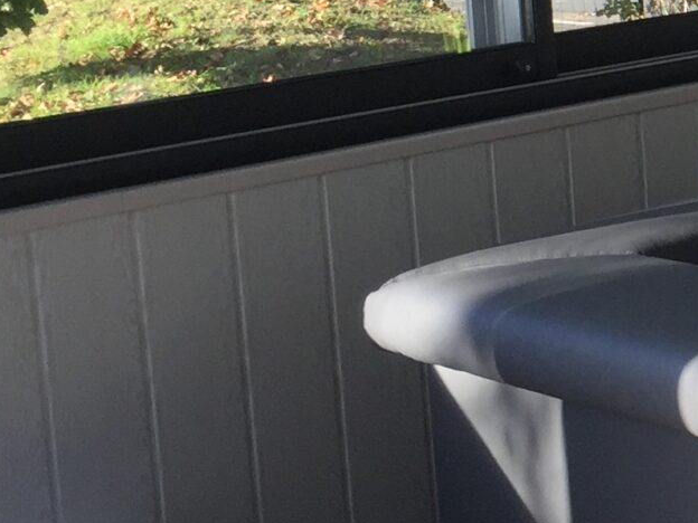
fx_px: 2400
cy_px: -10
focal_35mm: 119
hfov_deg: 14.8
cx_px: 1176
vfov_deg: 12.3
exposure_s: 1/359
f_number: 2.2
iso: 32
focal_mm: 4.15
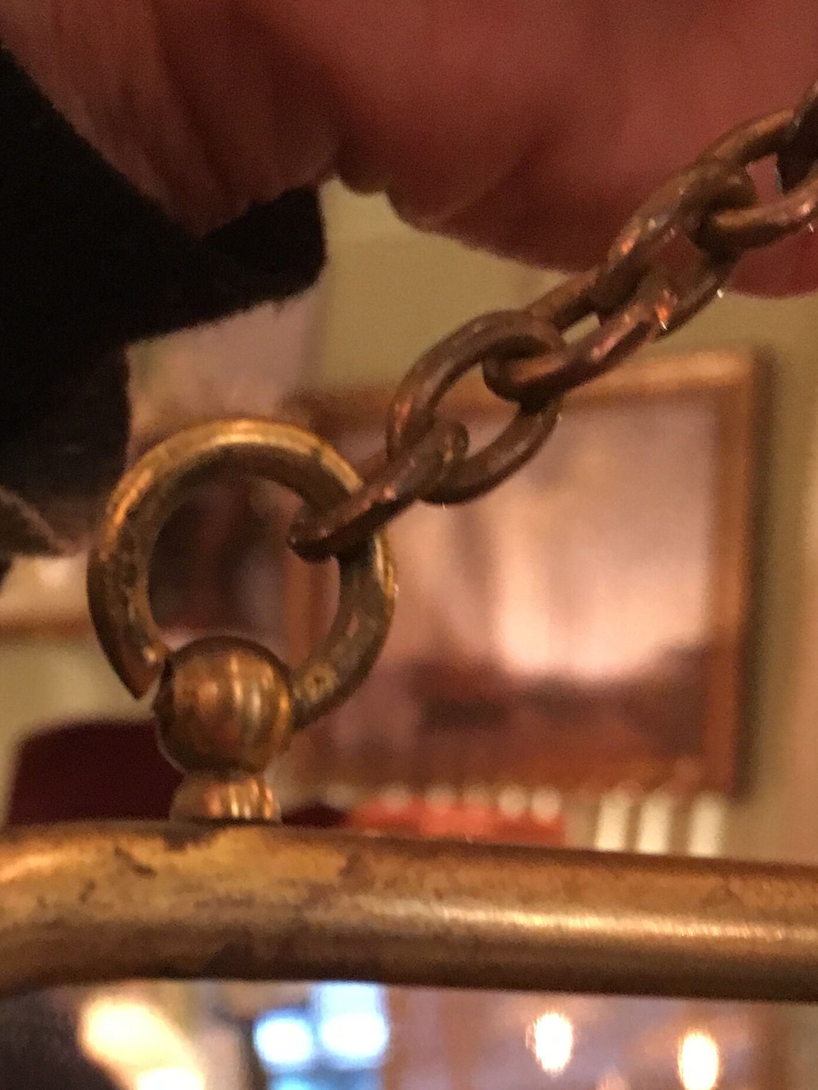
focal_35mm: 63
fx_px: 1985
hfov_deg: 23.1
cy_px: 1129
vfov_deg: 28.5
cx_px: 244
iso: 200
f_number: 2.2
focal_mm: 4.15
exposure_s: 1/25
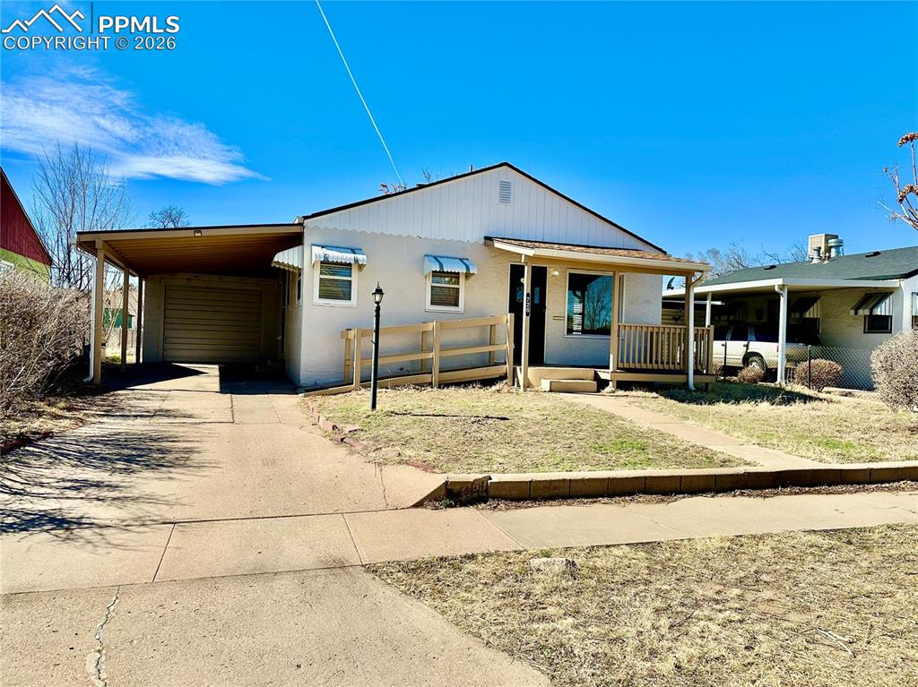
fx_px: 636
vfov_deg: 56.8
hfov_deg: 71.6
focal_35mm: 24
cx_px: 459
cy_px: 344
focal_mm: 6.86
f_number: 1.78
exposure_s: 1/4762
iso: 80
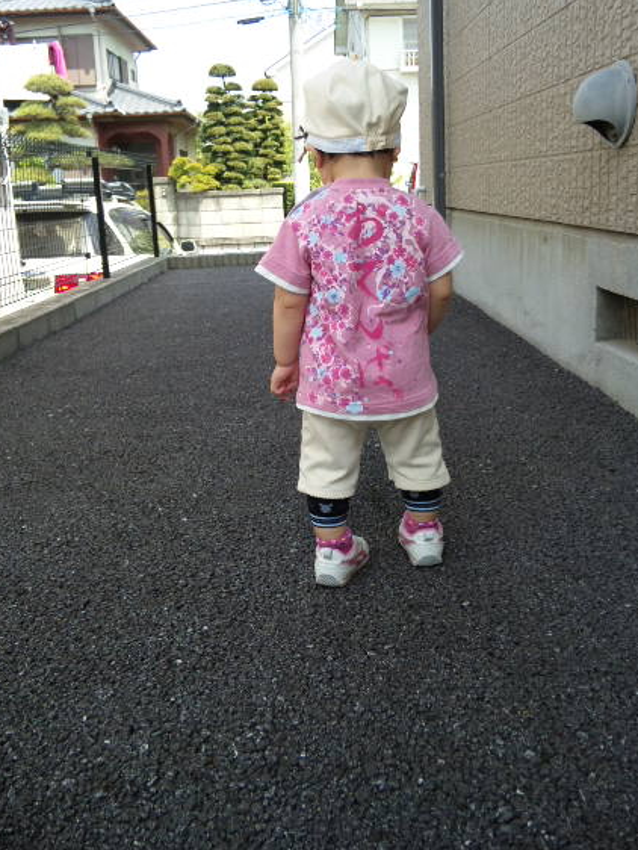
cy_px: 369
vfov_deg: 55.2
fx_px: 810
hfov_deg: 42.9
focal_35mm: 33
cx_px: 346
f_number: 2.8
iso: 100
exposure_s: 1/356
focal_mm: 4.82
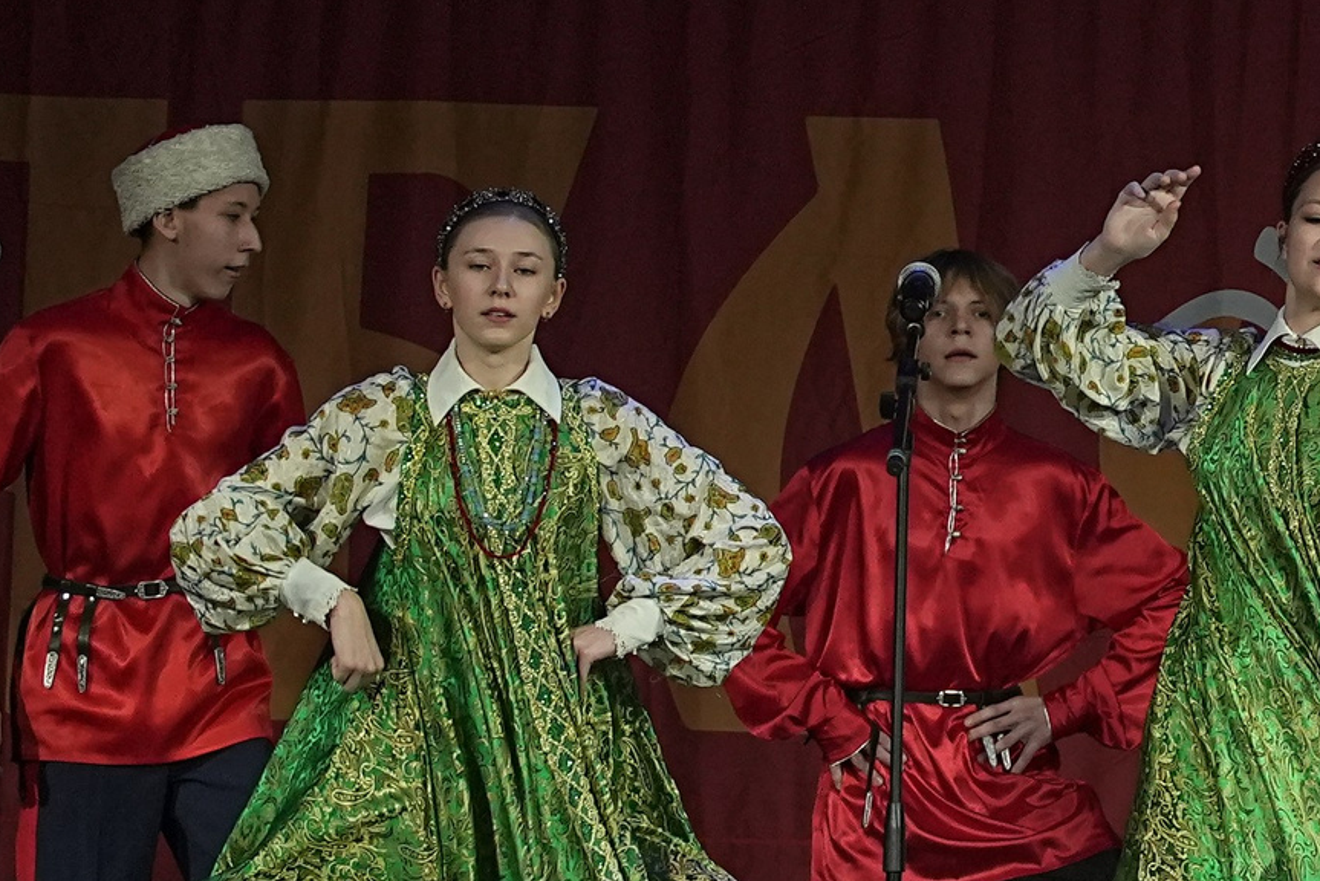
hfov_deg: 5.9
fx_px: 12727
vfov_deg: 4.0
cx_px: 1630
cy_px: 172
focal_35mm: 347
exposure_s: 1/400
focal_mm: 78
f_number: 4
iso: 2000
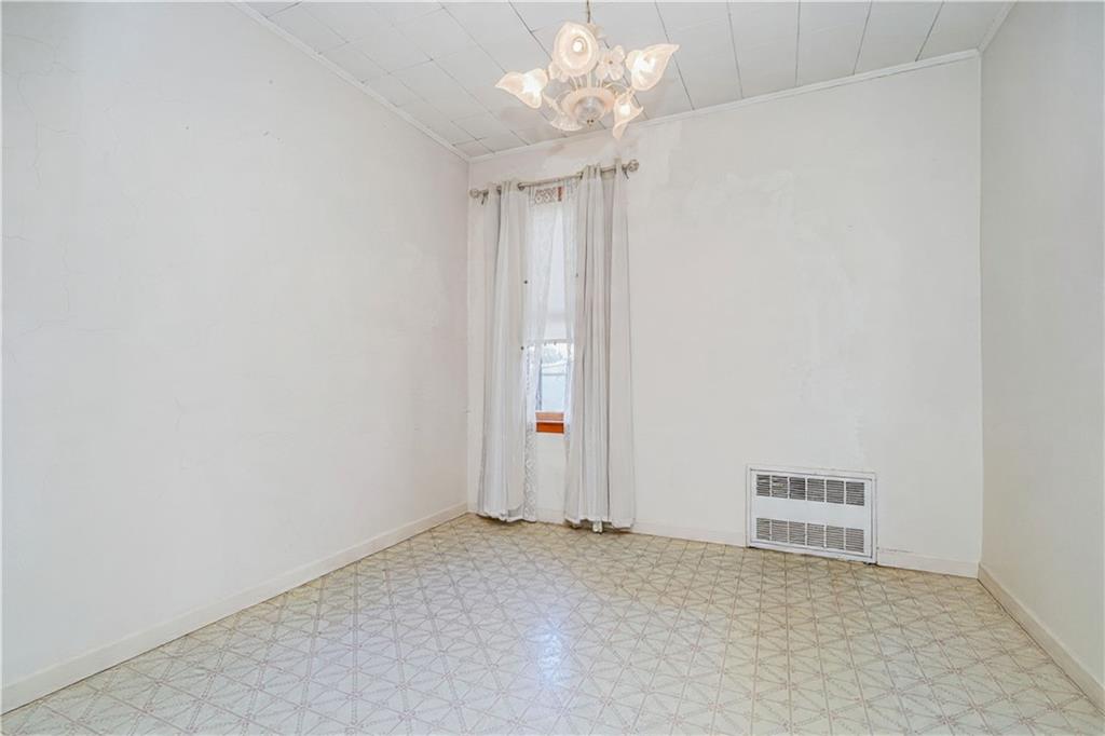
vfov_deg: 72.0
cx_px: 552
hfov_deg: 95.0
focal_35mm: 16
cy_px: 368
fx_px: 506
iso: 50
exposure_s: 1/15
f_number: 4
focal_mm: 16.5
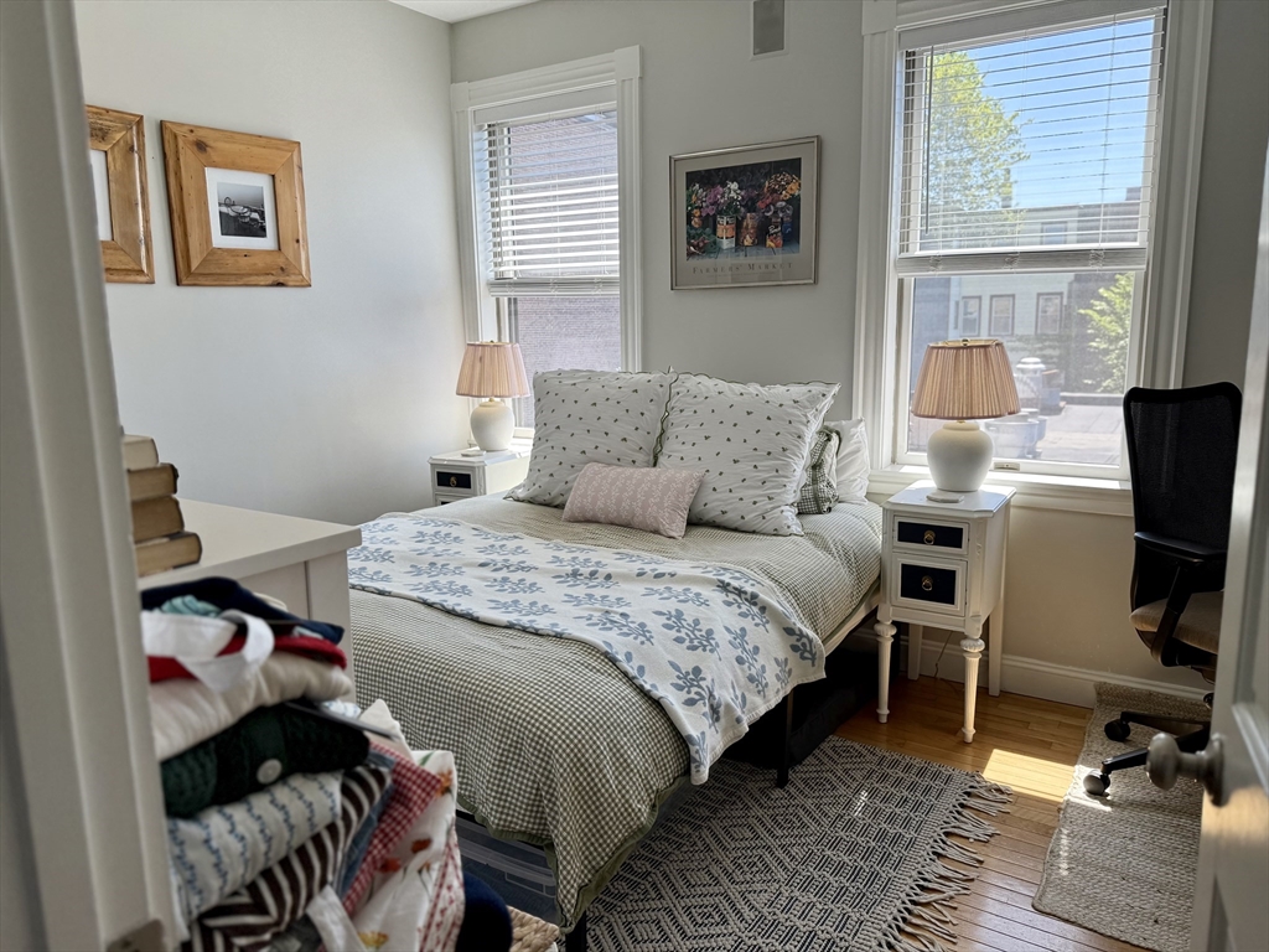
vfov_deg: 56.8
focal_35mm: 24
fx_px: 880
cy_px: 476
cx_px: 634
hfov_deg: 71.6
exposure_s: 1/342
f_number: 1.78
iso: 80
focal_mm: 6.76
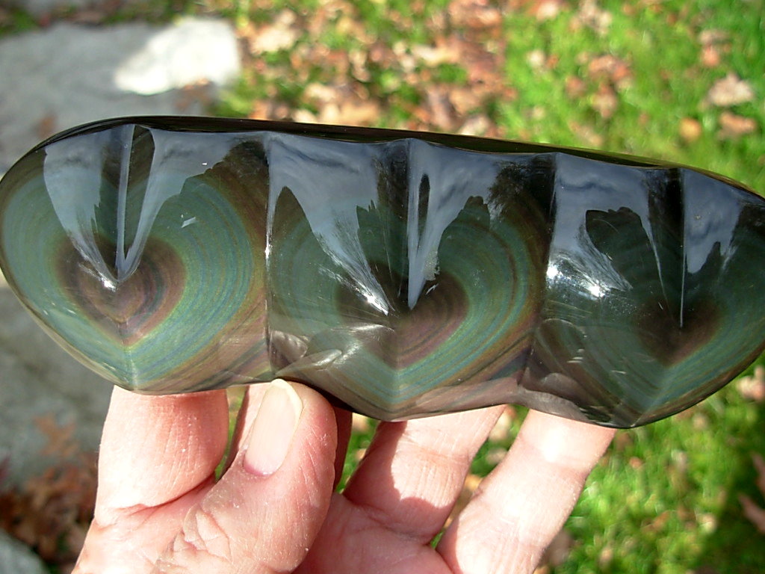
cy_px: 287
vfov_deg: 37.7
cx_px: 382
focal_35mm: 38
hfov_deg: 49.0
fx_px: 840
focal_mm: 6.3
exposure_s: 1/203
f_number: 2.9
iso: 50
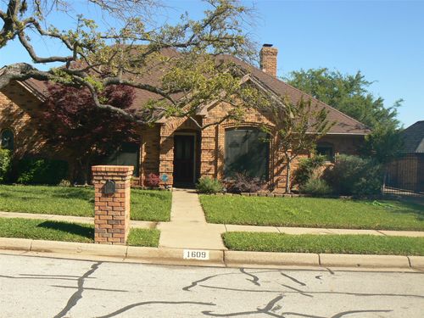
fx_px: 441
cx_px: 212
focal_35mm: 36
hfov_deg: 51.4
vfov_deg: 39.7
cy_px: 159
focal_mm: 6
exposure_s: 1/400
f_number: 5.6
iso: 80
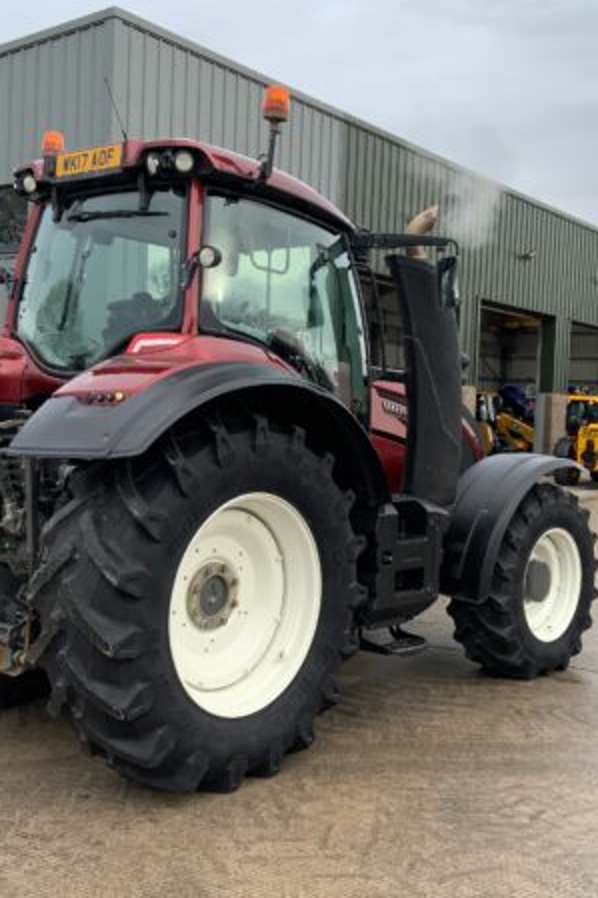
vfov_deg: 45.4
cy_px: 434
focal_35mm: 43
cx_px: 312
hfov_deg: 31.2
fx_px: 1072
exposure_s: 1/353
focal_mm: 3
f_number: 1.8
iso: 16
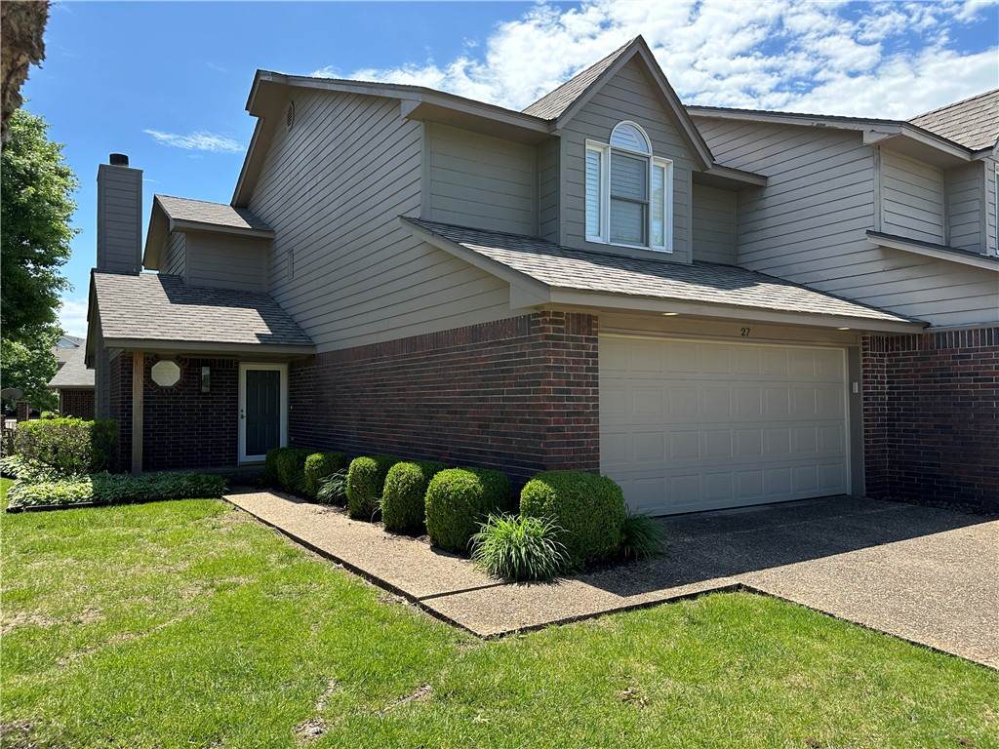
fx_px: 693
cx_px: 500
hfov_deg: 71.6
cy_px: 374
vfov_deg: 56.8
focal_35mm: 24
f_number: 1.78
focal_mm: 6.86
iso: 80
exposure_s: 1/1949
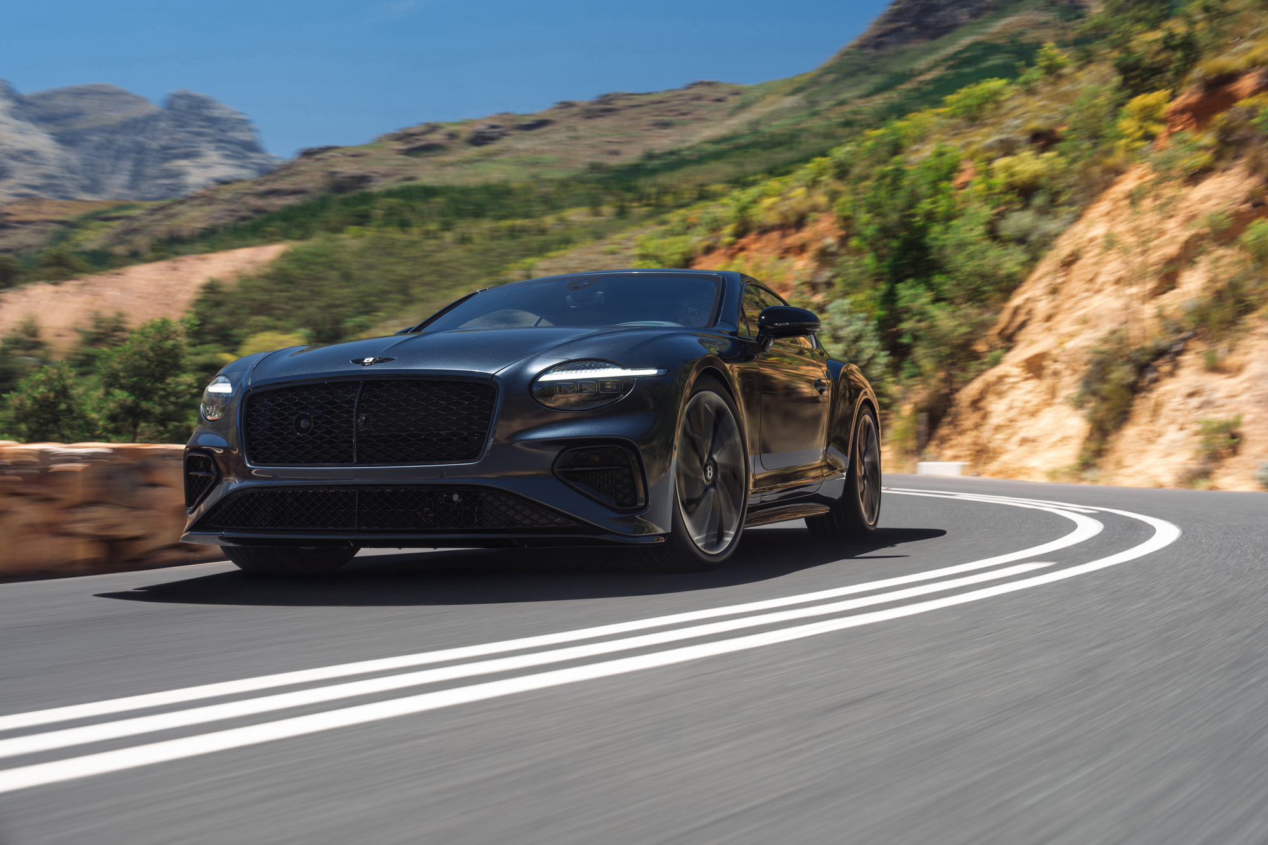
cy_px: 422
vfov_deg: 33.4
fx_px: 1409
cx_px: 634
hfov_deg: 48.5
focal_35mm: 40
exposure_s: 1/25
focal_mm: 40
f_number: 8
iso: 50
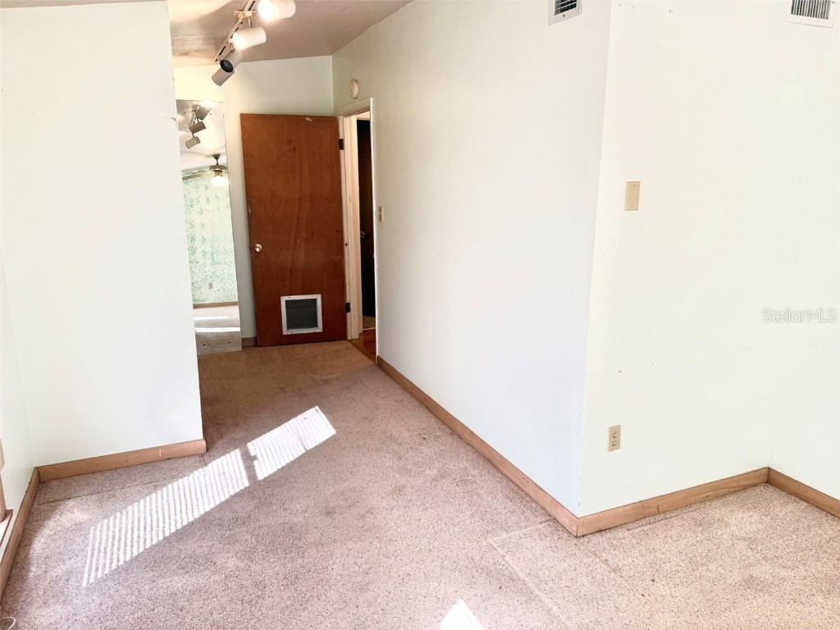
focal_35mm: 24
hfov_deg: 71.6
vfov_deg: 56.8
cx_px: 420
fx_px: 582
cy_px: 315
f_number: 1.78
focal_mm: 6.76
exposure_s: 1/121
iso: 80
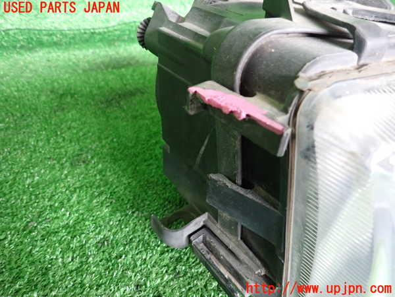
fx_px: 285
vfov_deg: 54.9
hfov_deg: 69.4
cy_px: 148
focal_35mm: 25
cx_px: 198
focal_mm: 4.5
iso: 320
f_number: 2
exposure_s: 1/30
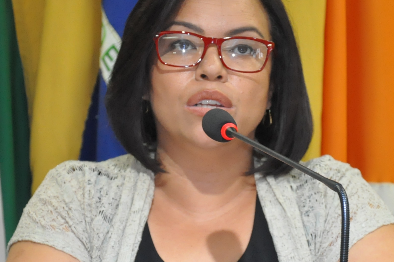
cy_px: 121
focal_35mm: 266
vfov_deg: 5.2
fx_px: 2908
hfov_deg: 7.8
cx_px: 202
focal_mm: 98
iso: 2000
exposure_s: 1/60
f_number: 5.6
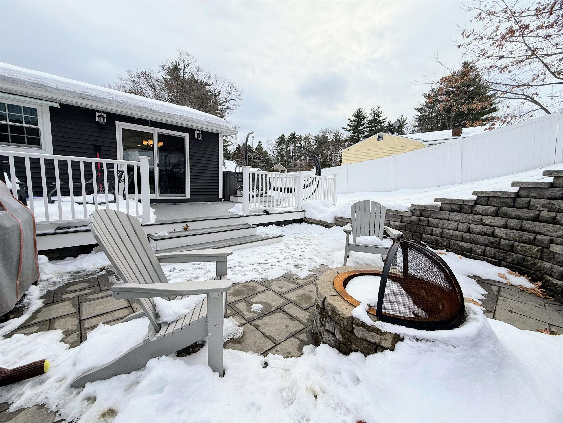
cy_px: 212
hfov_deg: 102.1
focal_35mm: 14
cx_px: 282
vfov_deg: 85.7
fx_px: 228
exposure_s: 1/1189
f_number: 2.2
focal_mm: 2.22
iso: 50
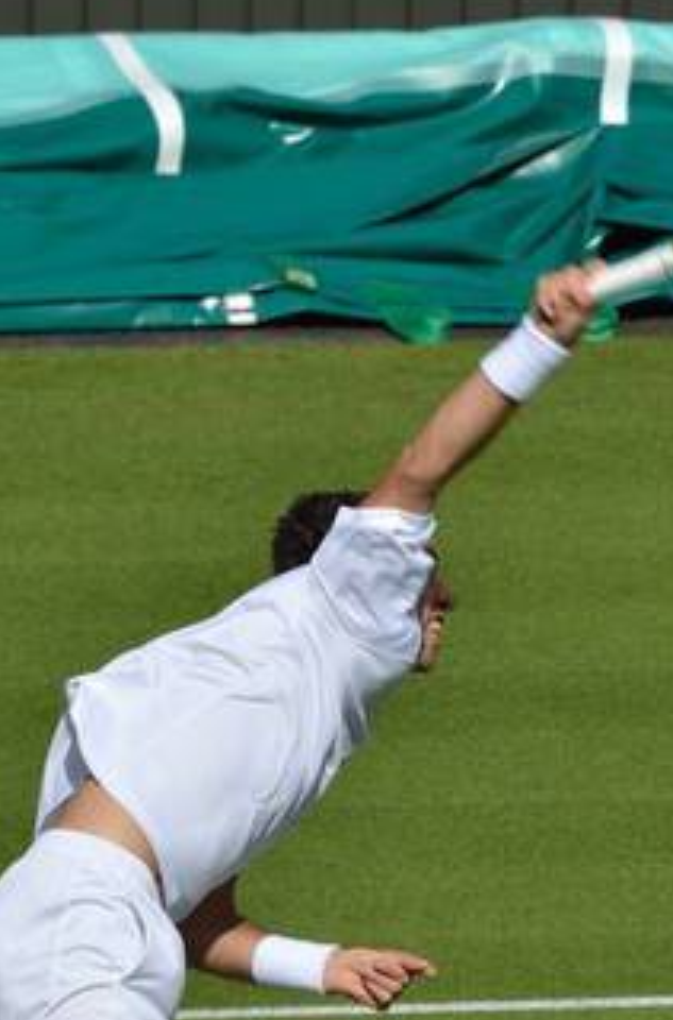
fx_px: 28763
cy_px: 606
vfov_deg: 2.0
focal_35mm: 1018
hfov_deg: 1.3
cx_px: 426
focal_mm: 310
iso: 100
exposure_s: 1/640
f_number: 8
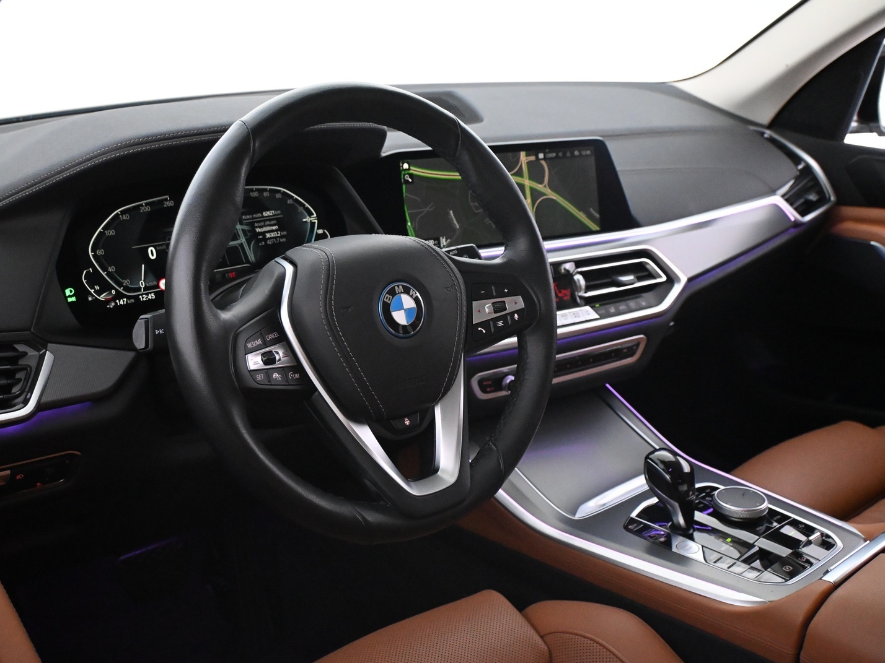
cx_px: 390
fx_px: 920
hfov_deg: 51.2
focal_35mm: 36
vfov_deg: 39.7
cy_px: 331
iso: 5600
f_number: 4
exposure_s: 1/60
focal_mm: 22
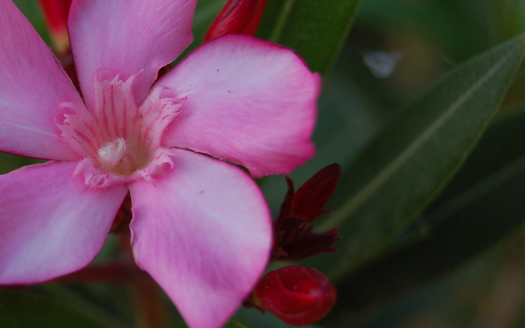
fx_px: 1900
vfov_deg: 9.9
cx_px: 131
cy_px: 107
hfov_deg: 15.7
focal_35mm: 133
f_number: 5.6
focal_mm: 55
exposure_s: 1/500
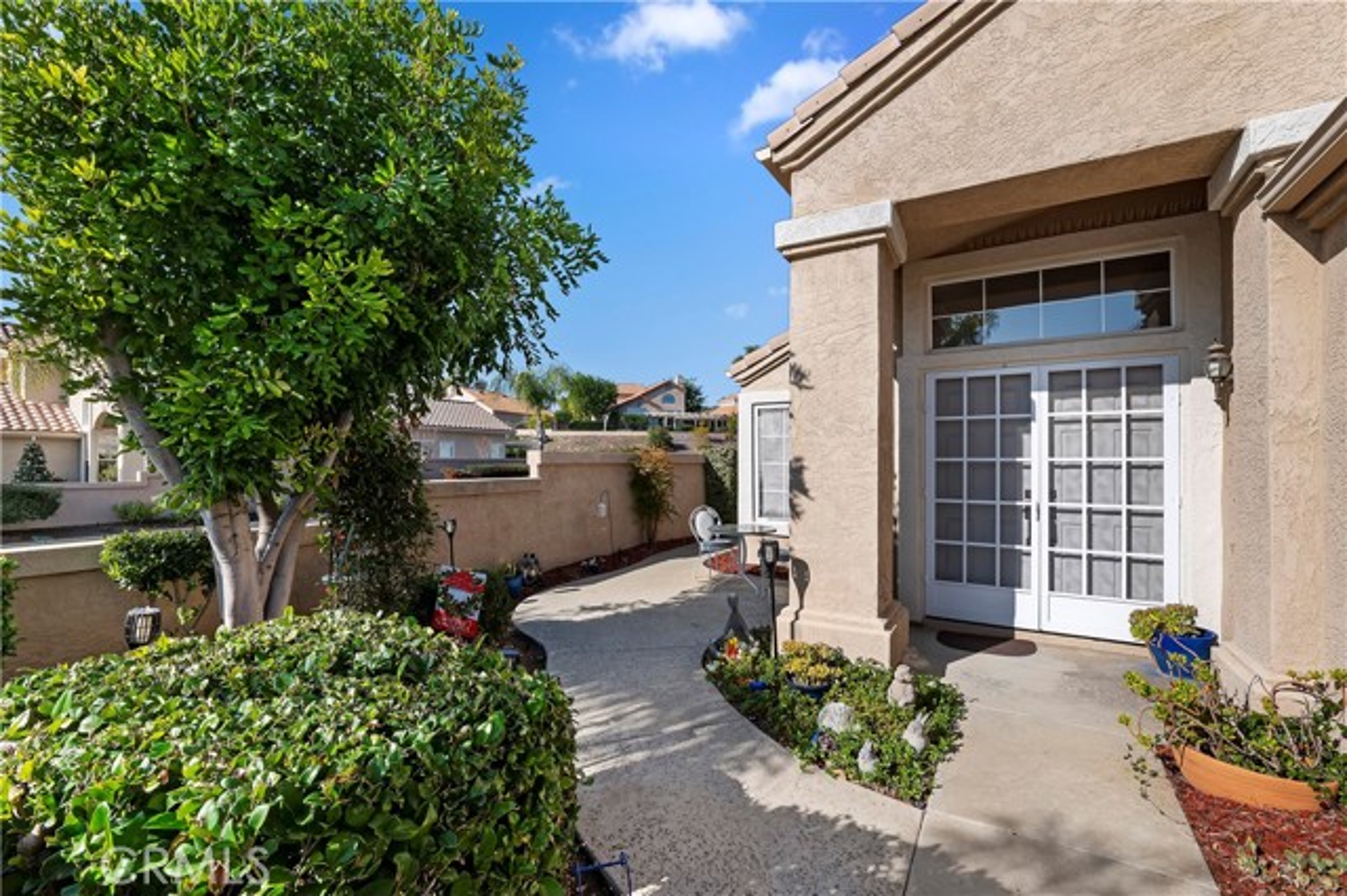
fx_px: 524
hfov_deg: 104.3
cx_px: 674
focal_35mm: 14
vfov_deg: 81.1
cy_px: 448
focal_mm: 14
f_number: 20
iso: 500
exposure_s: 1/200
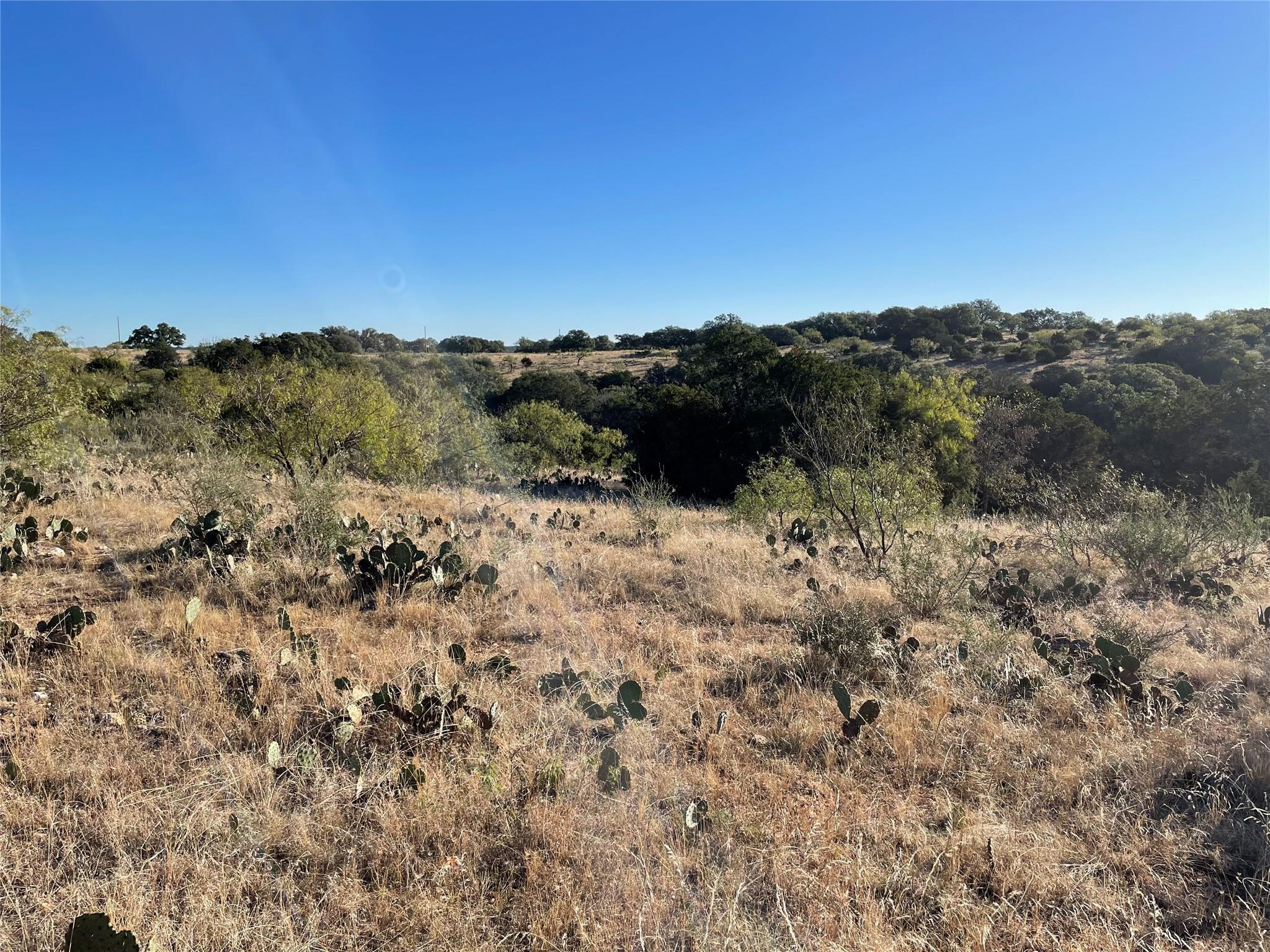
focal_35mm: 26
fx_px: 954
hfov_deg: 67.3
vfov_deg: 53.1
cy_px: 476
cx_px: 635
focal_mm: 4.2
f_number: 1.6
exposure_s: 1/3401
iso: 32
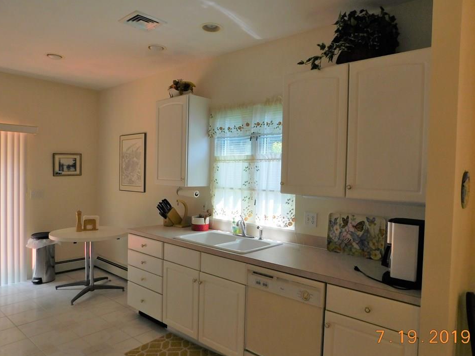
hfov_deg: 69.4
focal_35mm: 25
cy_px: 184
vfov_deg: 54.9
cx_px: 245
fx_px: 343
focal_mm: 4
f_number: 3
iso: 125
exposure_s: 1/125
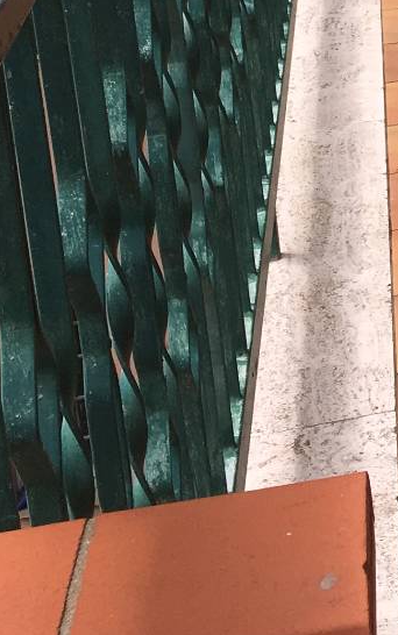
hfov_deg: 10.3
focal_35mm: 108
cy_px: -116
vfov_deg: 18.3
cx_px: 1002
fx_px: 1871
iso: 25
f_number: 2.2
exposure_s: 1/377
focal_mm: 4.15
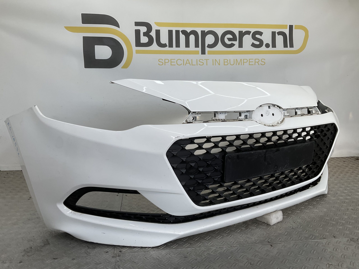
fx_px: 301
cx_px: 180
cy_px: 134
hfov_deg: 61.7
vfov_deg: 48.2
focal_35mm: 29
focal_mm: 3
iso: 16
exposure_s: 1/397
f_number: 1.8
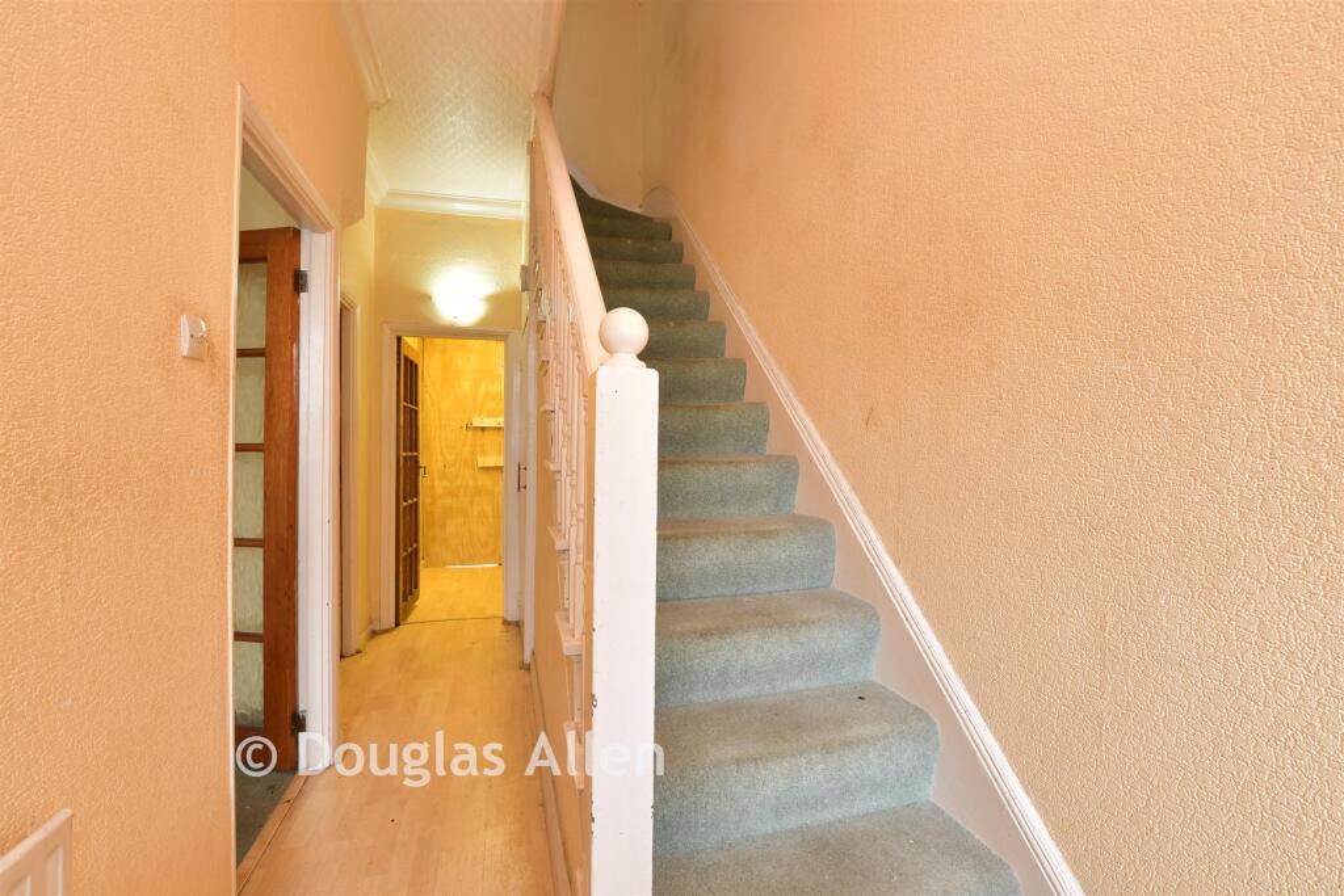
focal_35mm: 15
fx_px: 560
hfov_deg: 100.4
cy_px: 448
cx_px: 672
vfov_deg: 77.3
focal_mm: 10
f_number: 8
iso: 100
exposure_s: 1/1.3
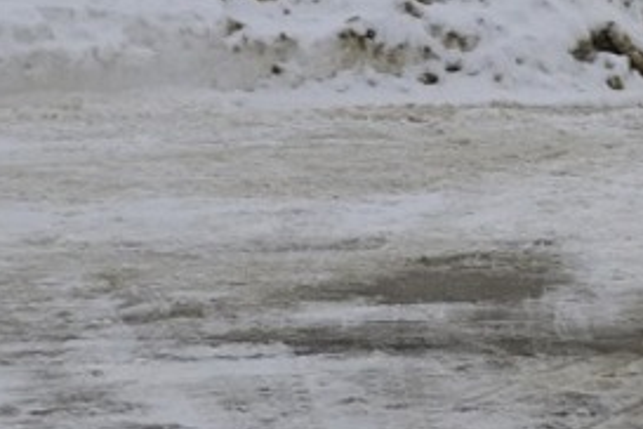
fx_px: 3626
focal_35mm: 203
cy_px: -52
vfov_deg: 6.7
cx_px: 859
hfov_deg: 9.9
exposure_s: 1/160
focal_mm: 32
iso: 100
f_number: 6.3
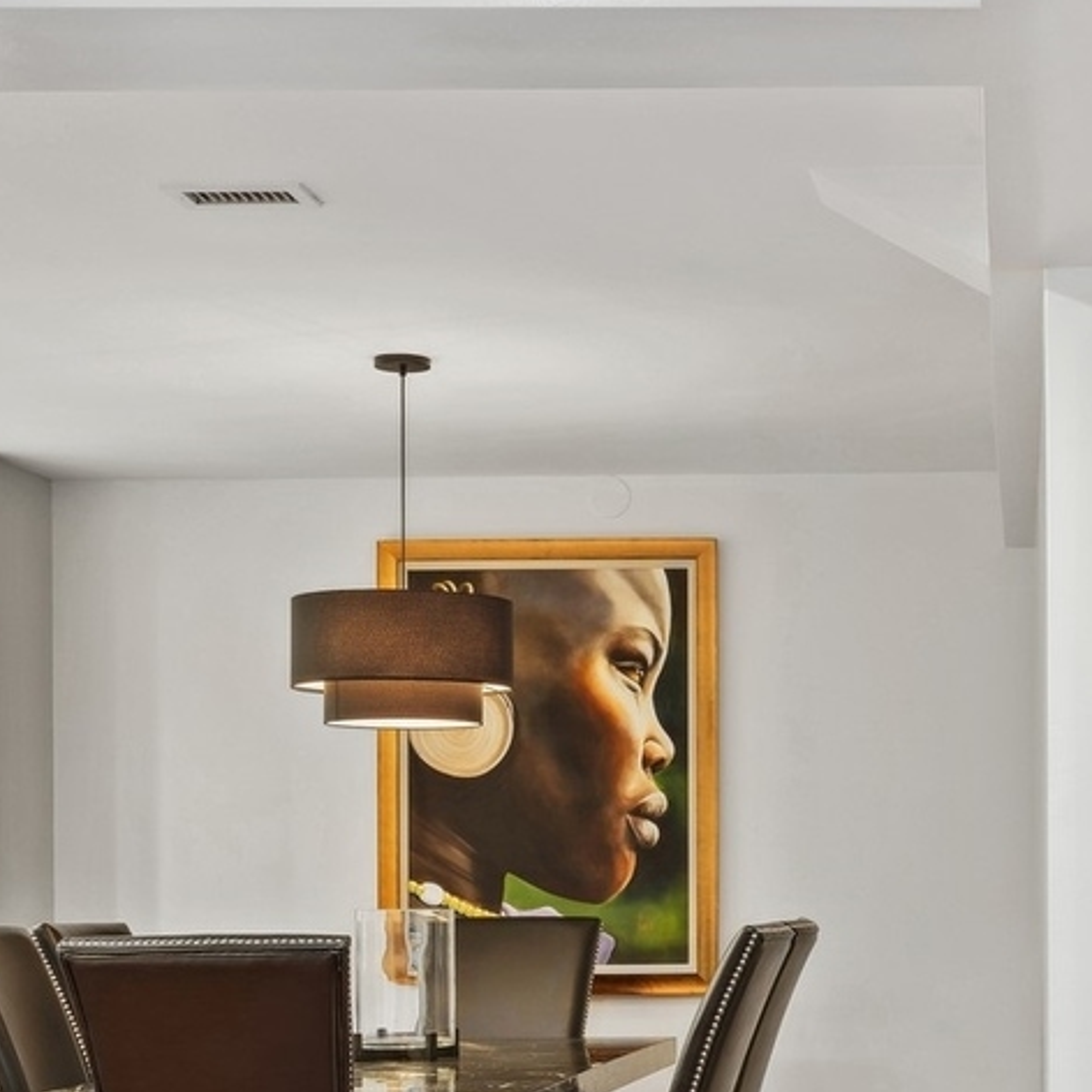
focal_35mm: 70
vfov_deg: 24.3
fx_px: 2498
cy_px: 872
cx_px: 914
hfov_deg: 24.2
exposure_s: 1/4
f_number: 7.1
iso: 320
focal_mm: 24
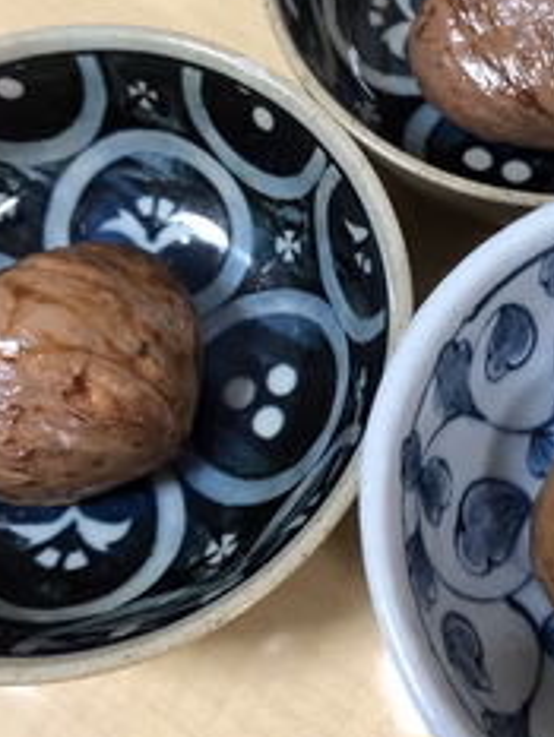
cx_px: 389
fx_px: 1023
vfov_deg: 39.5
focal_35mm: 48
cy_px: 304
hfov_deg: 30.0
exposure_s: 1/17
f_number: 1.8
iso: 50
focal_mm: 4
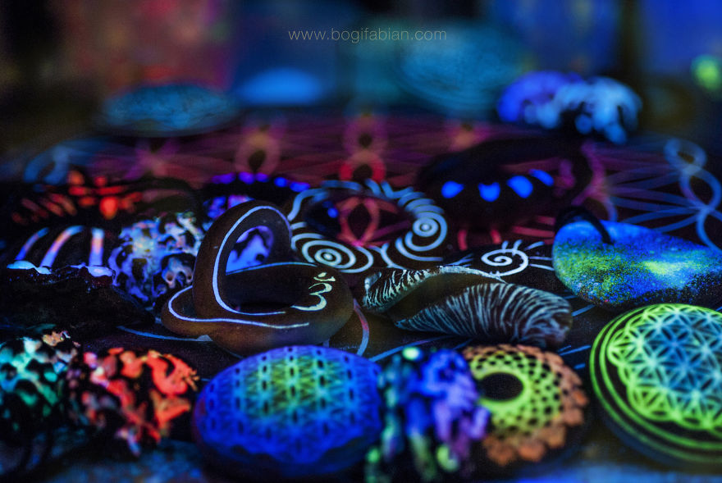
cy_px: 242
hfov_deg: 22.6
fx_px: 1807
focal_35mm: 90
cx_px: 361
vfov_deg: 15.2
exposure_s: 1/6
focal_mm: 60
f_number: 3.2
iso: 250
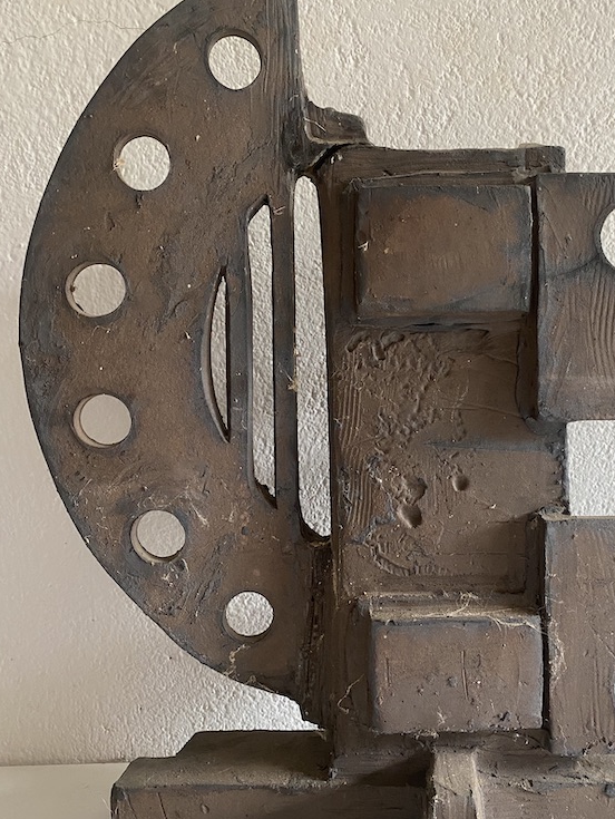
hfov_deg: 42.7
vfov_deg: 55.2
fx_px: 781
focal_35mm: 33
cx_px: 380
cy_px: 453
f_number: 1.8
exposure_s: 1/60
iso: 400
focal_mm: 4.25
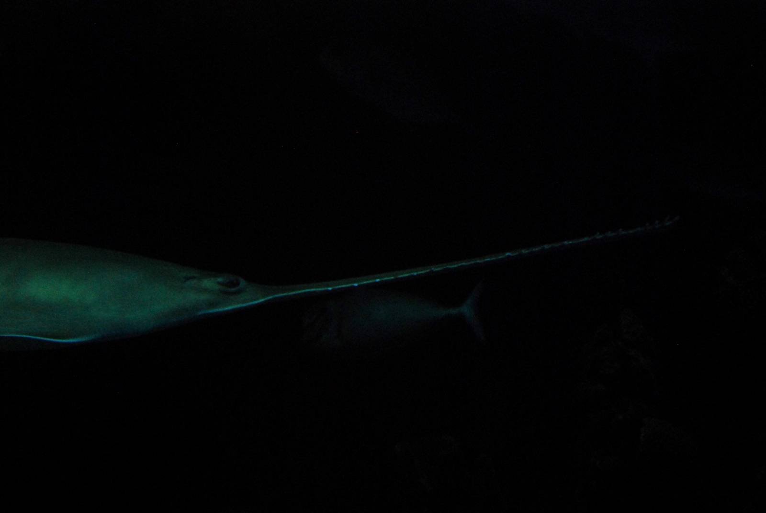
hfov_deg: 19.4
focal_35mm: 105
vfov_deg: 13.1
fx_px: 2237
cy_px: 256
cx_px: 383
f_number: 4
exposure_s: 1/160
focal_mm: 70
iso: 1000
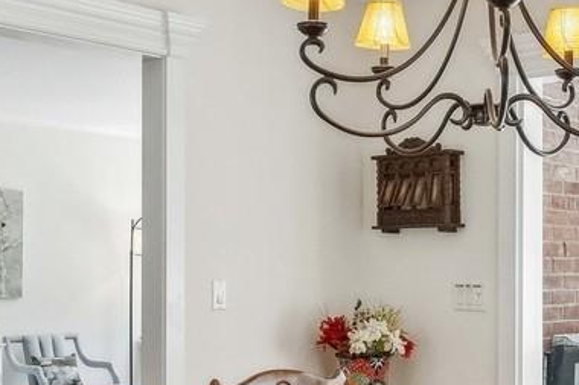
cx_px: 408
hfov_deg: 33.5
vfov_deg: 22.8
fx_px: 948
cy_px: 286
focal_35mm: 59
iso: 1600
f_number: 8
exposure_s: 1/125
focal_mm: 14
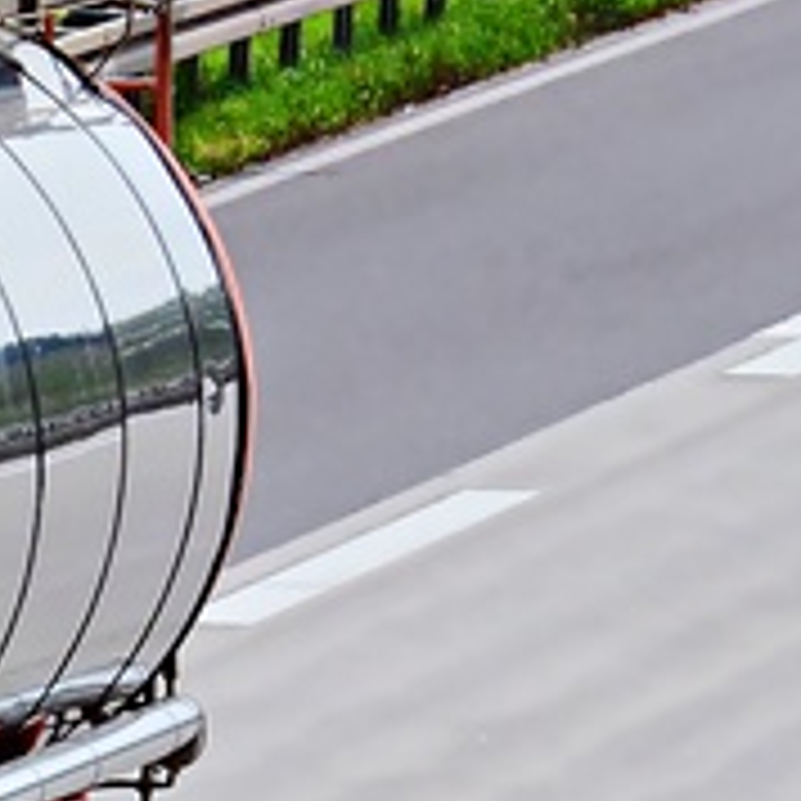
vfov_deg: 2.4
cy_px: 868
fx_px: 19425
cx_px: -954
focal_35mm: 742
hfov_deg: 2.4
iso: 800
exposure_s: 1/1600
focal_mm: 130
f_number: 10
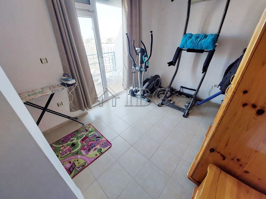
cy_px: 100
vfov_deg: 89.9
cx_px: 133
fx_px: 100
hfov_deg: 106.2
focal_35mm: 13
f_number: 2.2
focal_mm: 1.74
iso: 80
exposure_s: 1/100
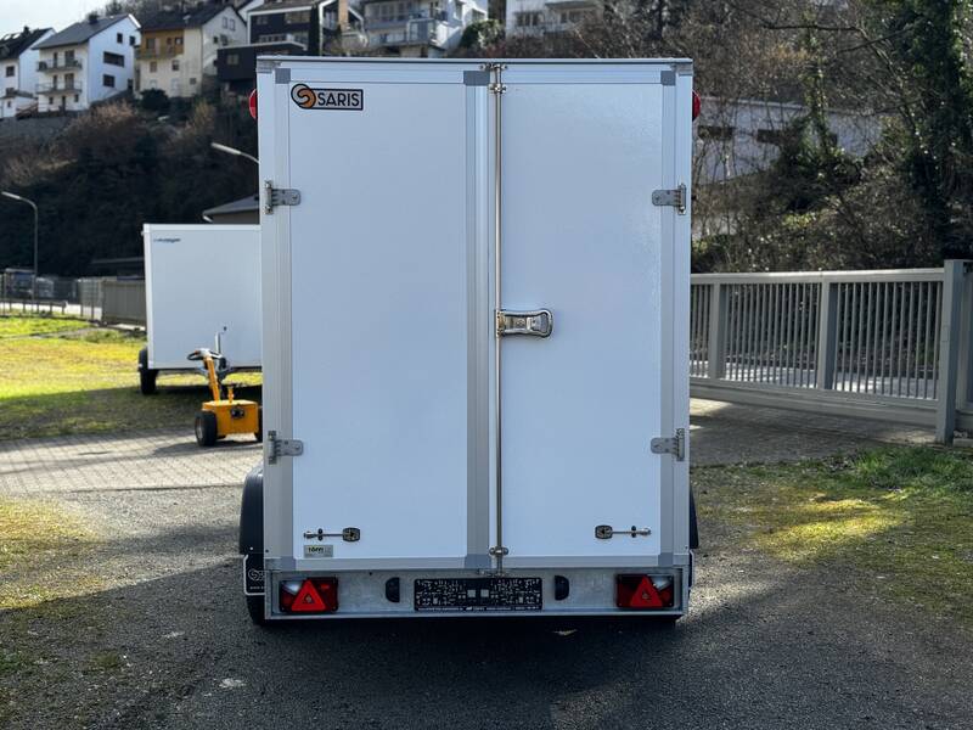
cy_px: 365
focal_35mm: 48
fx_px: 1349
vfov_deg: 30.3
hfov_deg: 39.7
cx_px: 486
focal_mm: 6.86
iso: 64
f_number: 1.78
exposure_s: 1/1560
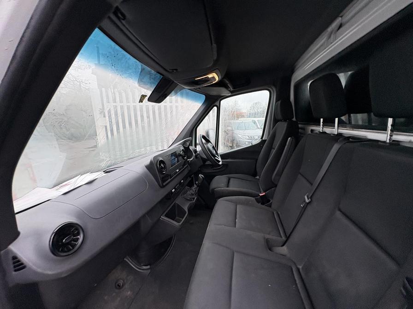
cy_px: 154
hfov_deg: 102.1
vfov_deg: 85.7
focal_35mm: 14
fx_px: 167
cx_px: 206
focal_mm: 2.22
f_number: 2.2
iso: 125
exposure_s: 1/99
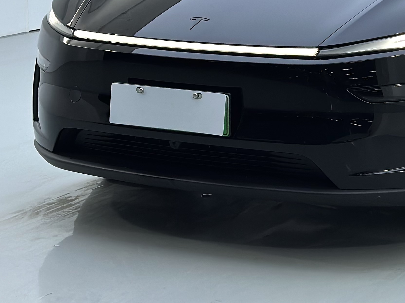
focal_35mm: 116
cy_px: -9
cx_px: 389
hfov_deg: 16.7
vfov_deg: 12.6
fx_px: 1357
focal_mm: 6.86
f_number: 1.78
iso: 80
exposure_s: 1/402
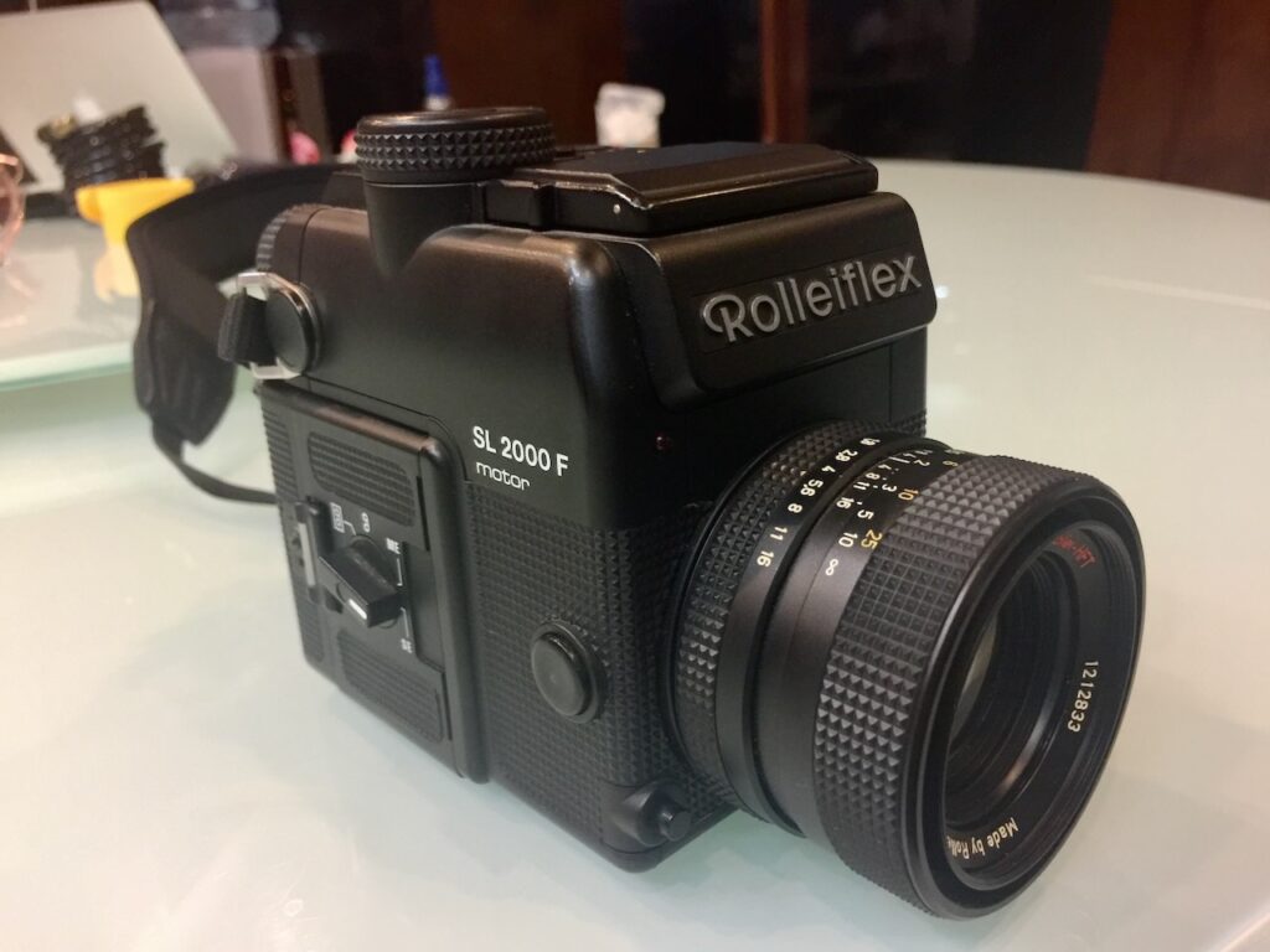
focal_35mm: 29
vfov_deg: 48.2
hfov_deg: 61.7
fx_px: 1064
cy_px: 476
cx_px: 635
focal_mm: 4.15
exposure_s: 1/10
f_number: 2.2
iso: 125
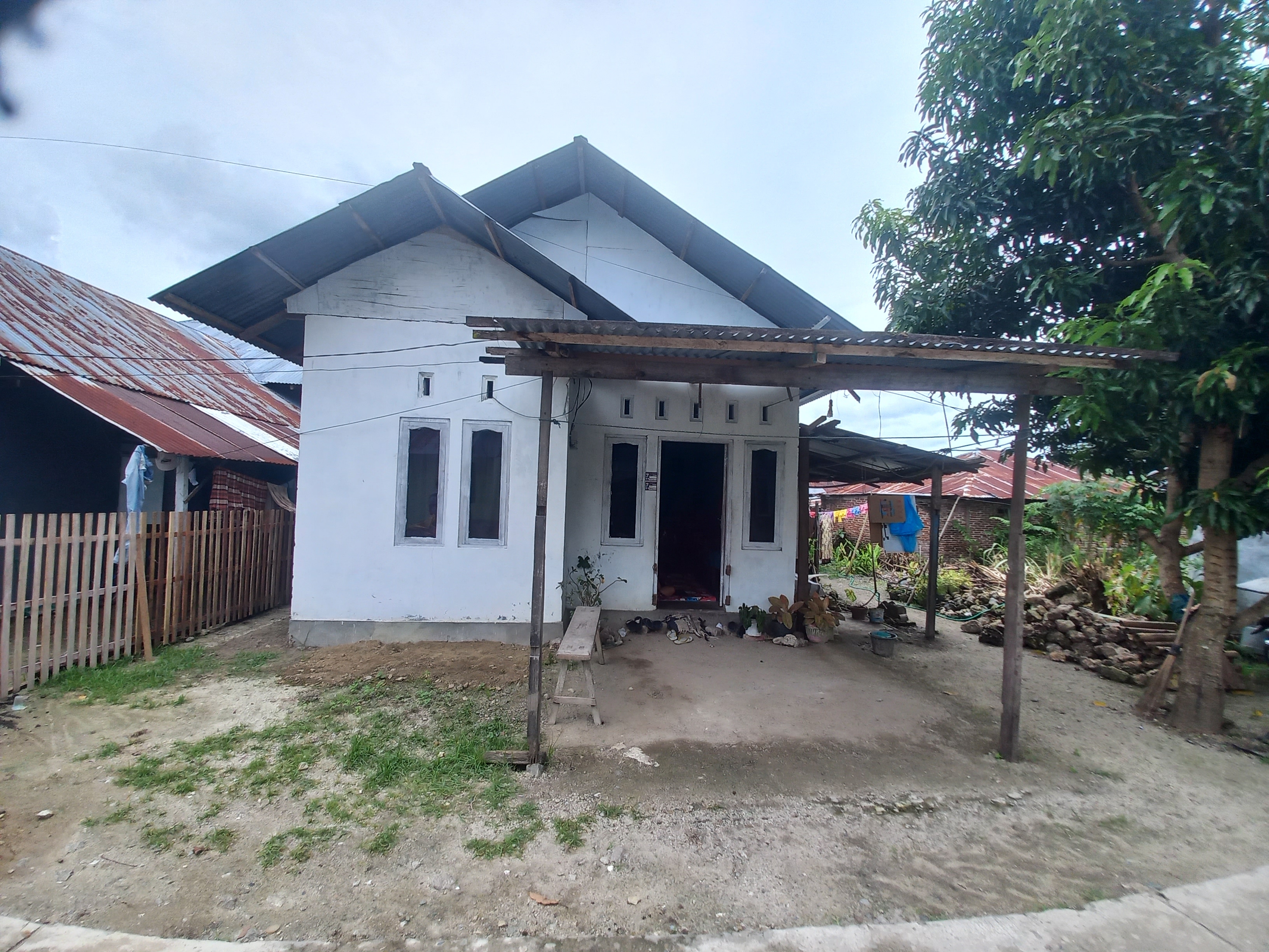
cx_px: 634
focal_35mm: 13
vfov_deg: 89.9
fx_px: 477
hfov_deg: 106.2
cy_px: 476
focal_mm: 1.42
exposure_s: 1/701
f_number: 2.2
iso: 40
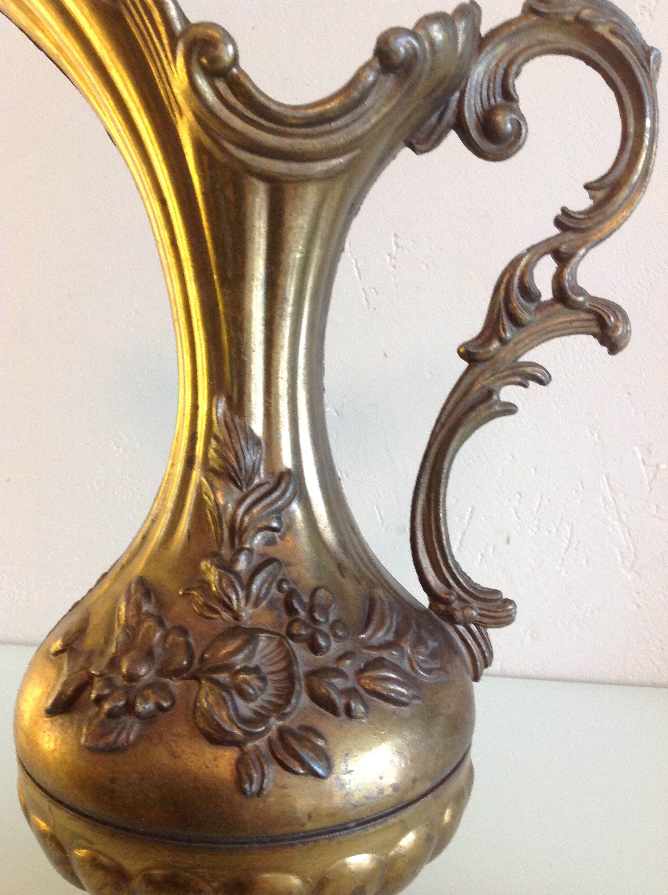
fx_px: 903
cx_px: 334
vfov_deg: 52.7
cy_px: 448
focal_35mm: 35
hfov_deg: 40.6
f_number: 2.4
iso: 250
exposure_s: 1/17
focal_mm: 4.28
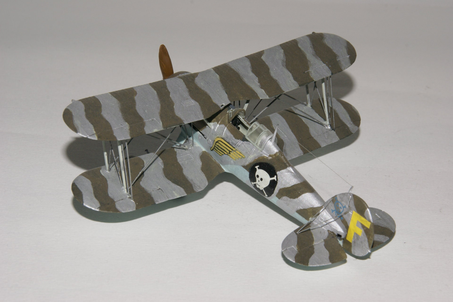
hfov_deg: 18.2
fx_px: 1416
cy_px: 151
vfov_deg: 12.2
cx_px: 226
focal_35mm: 112
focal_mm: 75
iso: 400
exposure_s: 1/125
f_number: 22
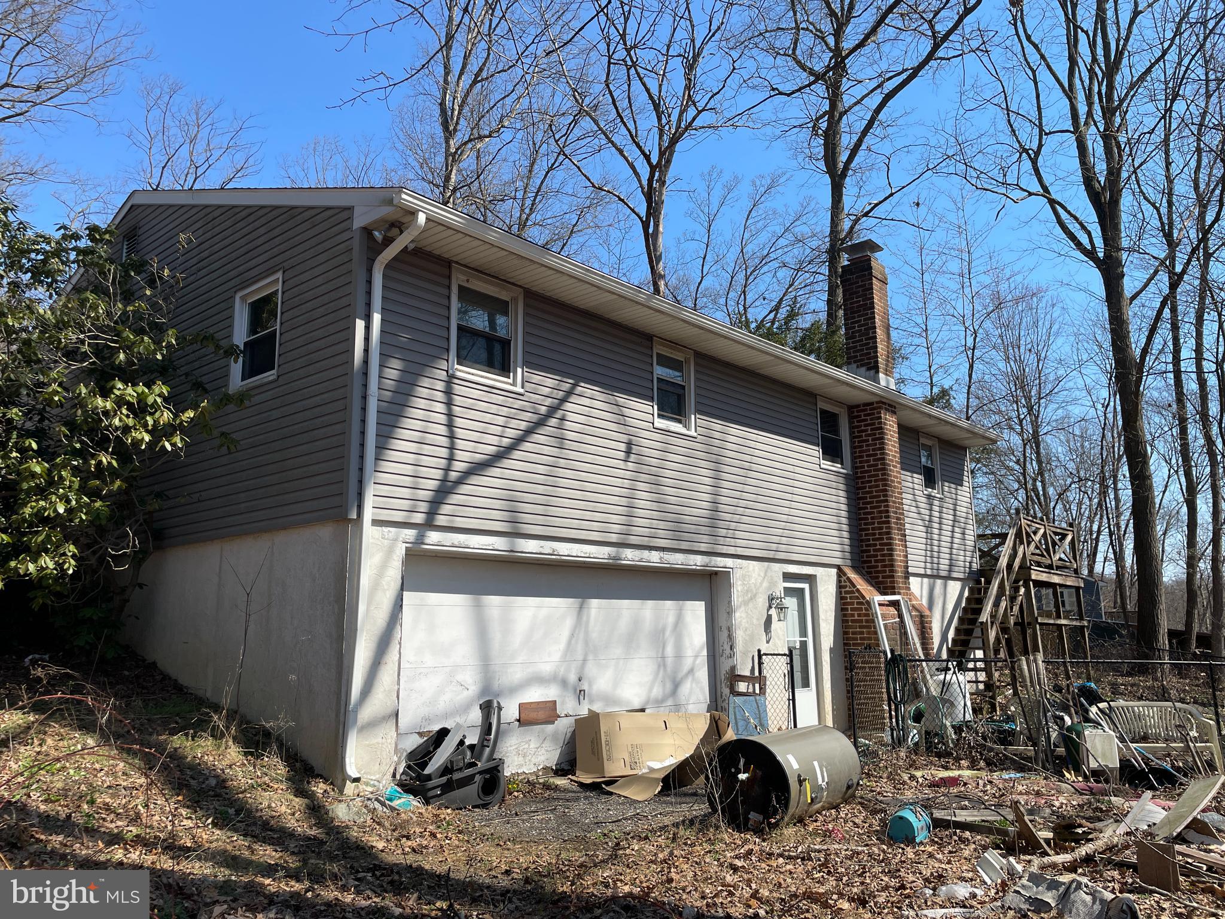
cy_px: 460
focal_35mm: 26
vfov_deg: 53.1
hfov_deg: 67.3
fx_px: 920
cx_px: 612
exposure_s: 1/3125
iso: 32
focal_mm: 4.2
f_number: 1.6
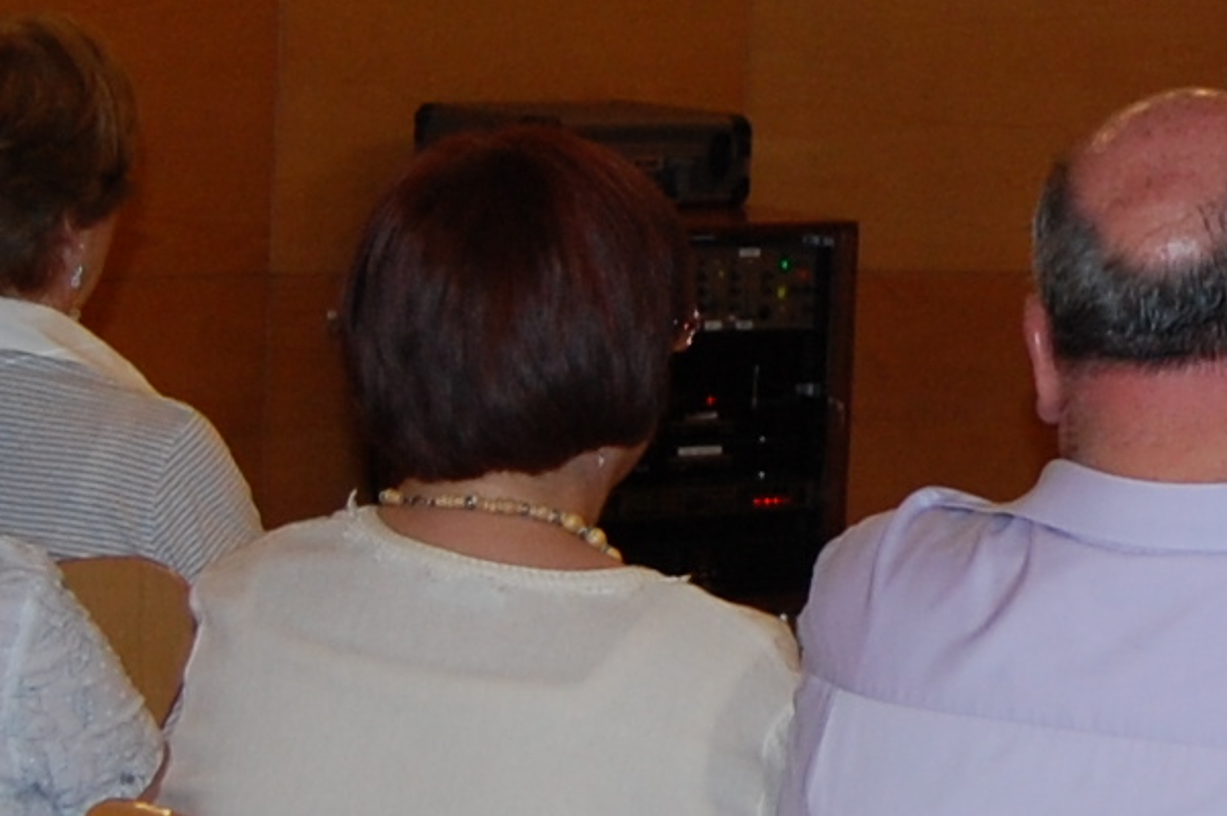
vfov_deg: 8.3
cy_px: 300
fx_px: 5618
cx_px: 1176
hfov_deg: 12.3
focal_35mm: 165
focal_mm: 22
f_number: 3.8
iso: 400
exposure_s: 1/60
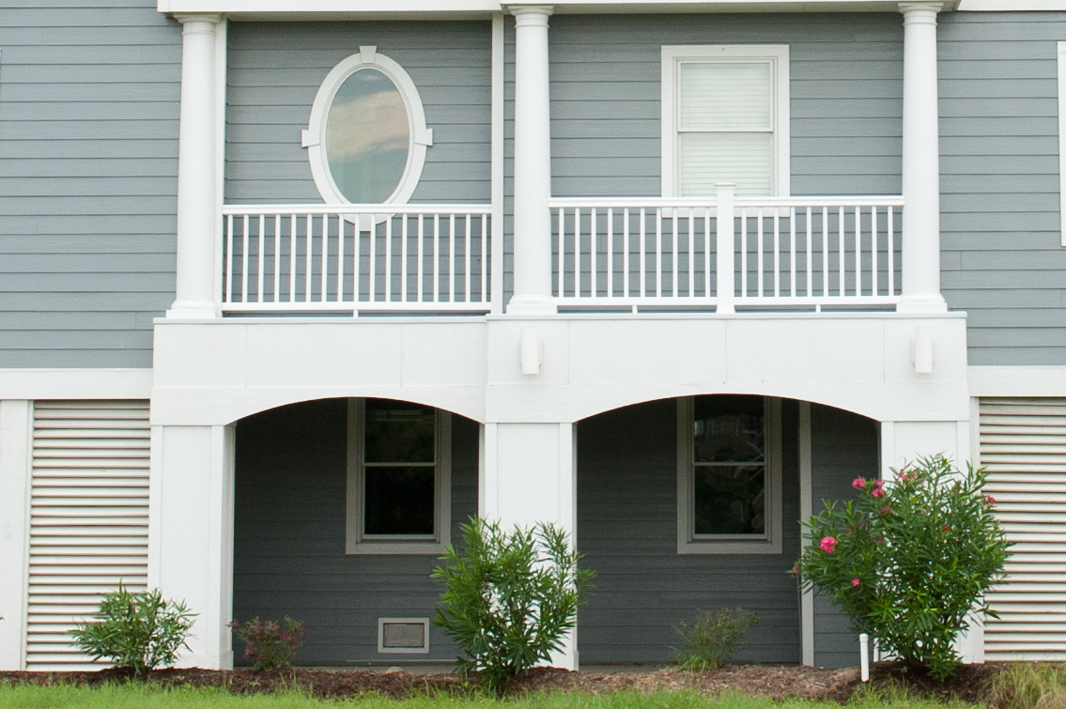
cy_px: -61
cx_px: 667
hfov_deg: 17.1
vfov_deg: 11.3
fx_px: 3551
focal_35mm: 120
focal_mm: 32
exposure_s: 1/800
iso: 640
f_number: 7.1
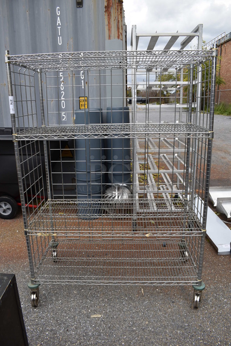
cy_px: 173
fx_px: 259
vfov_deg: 67.3
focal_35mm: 27
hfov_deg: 48.0
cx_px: 116
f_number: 6.3
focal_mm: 18
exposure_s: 1/200
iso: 200
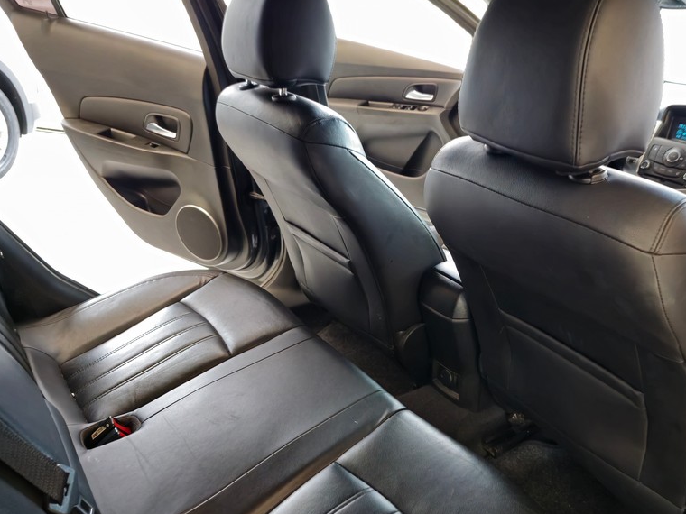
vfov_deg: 45.3
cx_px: 445
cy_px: 293
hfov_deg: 57.3
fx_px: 614
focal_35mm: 31
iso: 500
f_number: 1.7
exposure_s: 1/24
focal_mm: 6.3
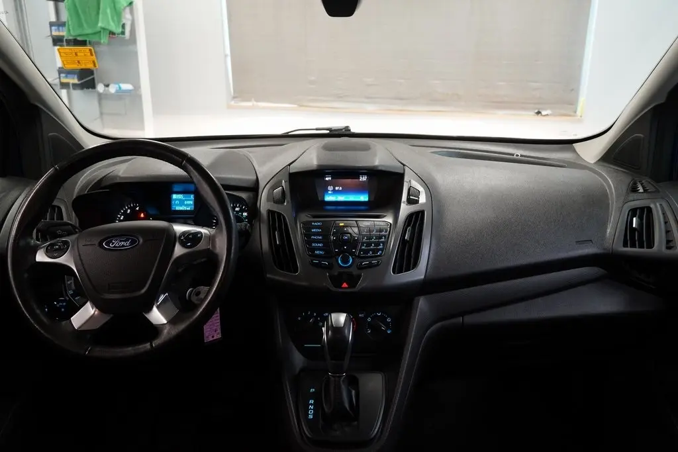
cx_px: 339
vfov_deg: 45.7
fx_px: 537
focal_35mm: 28
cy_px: 226
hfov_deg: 64.5
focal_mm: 19
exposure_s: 1/30
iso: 1600
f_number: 4
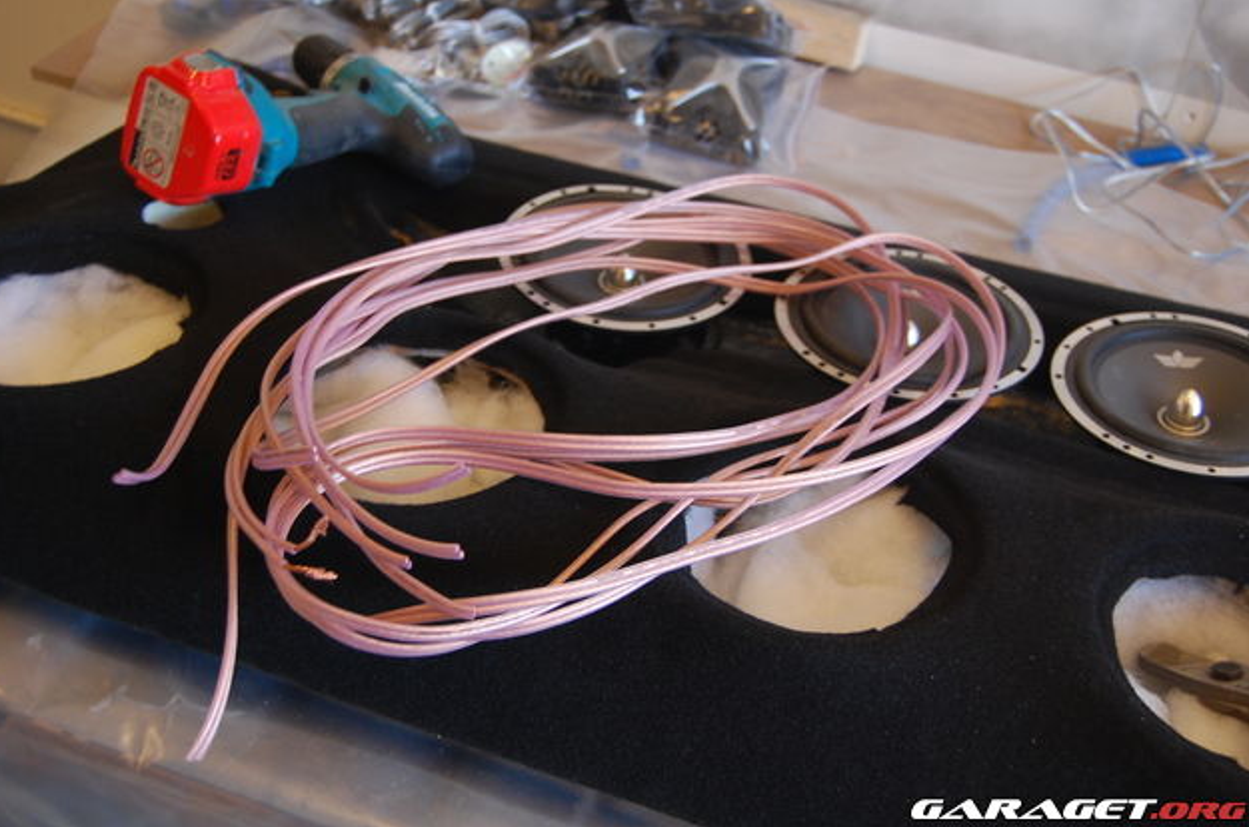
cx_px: 614
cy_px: 406
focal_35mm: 43
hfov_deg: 45.5
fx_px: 1489
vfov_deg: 31.1
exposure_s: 1/30
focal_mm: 28
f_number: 4.2
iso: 500
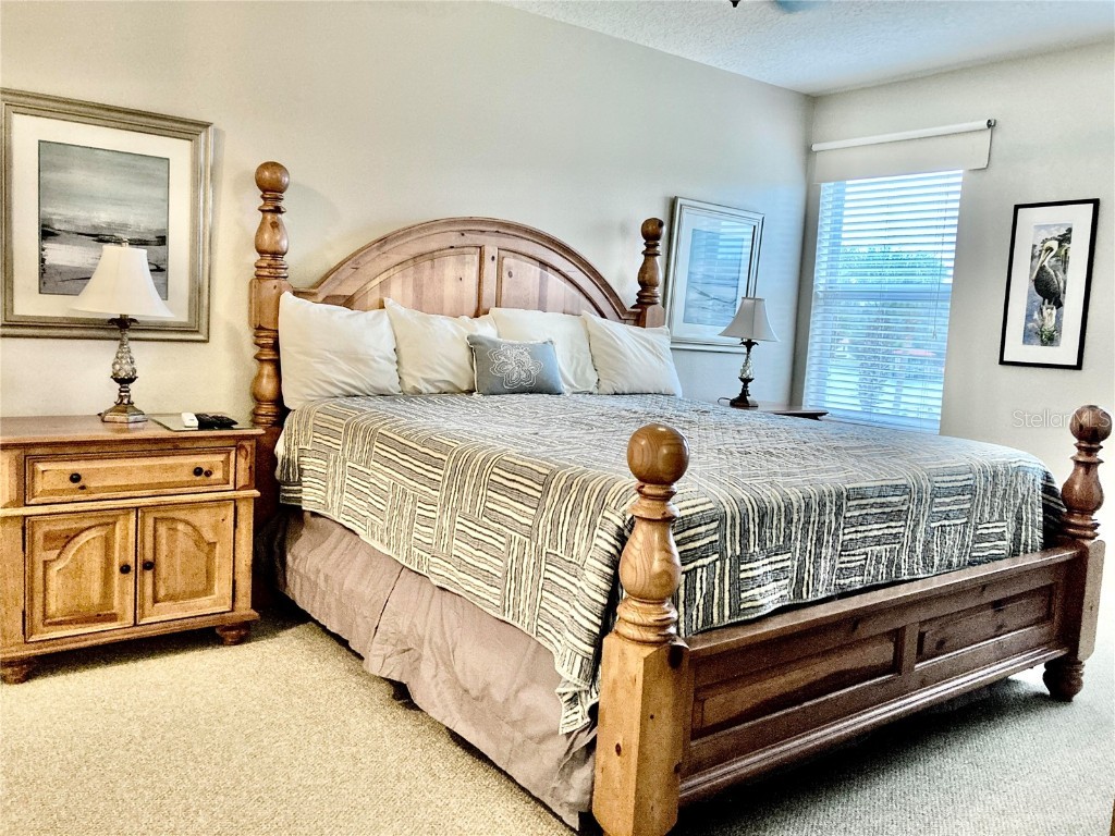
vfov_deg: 49.7
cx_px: 558
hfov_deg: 63.4
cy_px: 418
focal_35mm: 28
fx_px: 902
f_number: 1.8
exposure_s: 1/60
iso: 320
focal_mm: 3.99
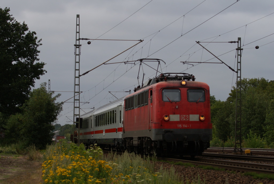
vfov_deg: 12.2
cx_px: 137
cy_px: 92
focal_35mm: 112
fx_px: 857
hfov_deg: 18.2
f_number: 7.1
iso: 200
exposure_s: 1/640
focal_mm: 75
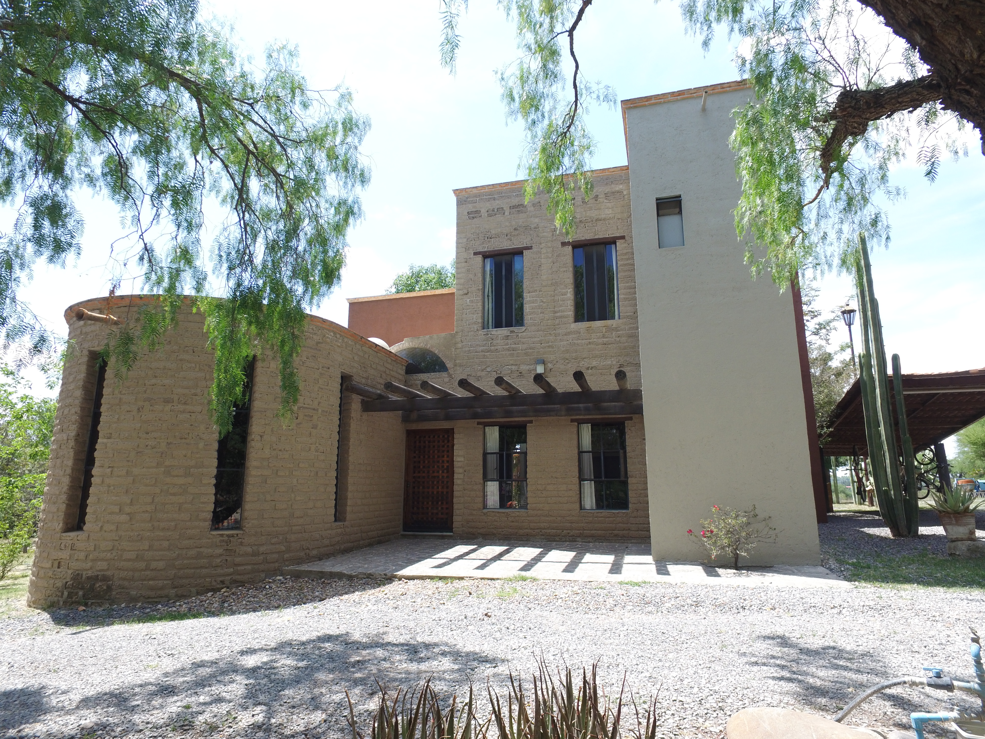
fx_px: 569
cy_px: 370
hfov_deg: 81.7
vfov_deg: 66.0
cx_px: 492
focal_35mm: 20
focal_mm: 3.61
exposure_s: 1/358
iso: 100
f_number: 2.8
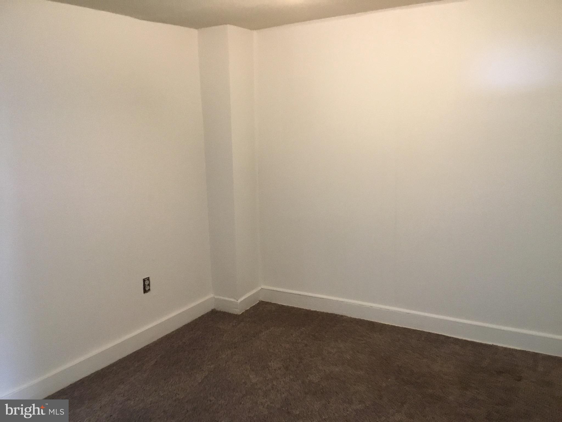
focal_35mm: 31
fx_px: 503
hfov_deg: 58.4
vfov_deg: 45.4
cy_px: 211
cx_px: 281
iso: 160
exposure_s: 1/30
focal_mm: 3.3
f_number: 2.4
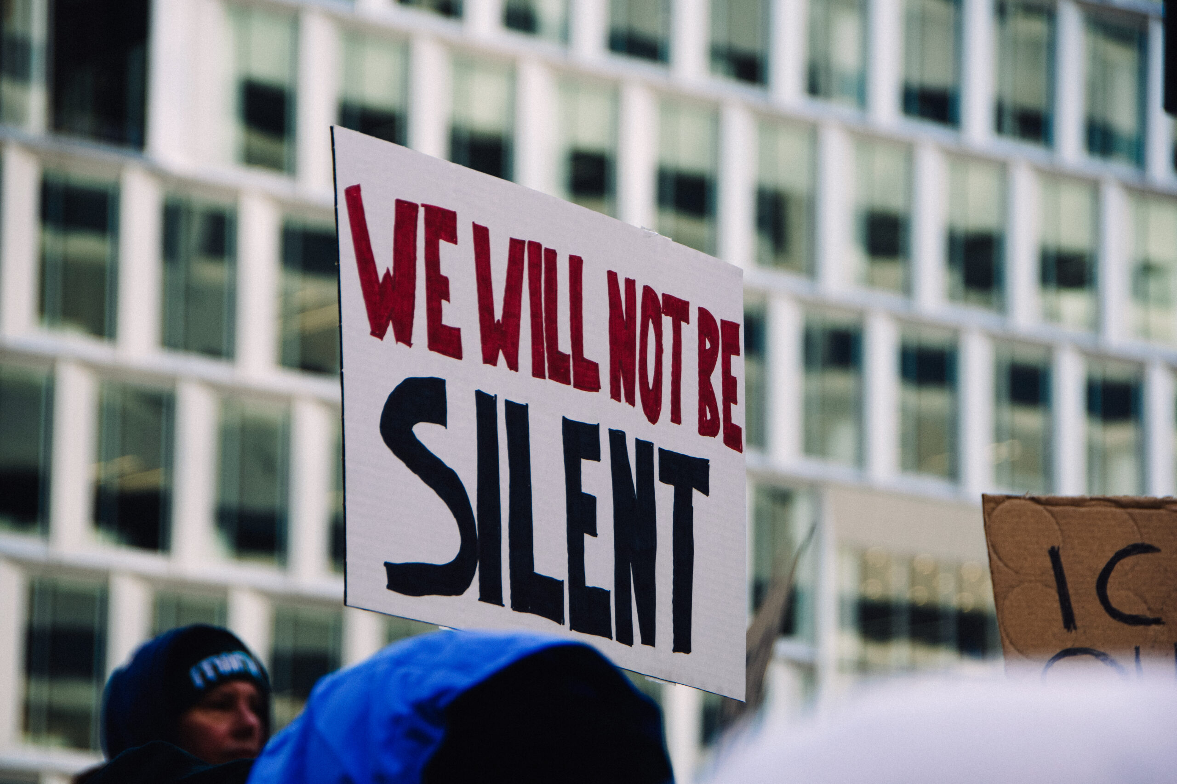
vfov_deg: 8.2
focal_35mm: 168
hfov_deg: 12.2
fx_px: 5493
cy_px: 392
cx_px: 588
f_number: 5.3
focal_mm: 112
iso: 250
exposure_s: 1/400
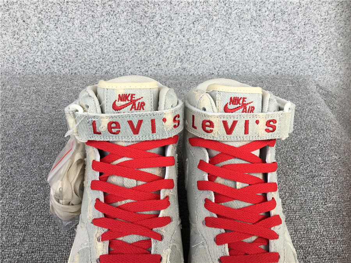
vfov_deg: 45.4
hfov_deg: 58.4
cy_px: 132
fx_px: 314
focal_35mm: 31
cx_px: 176
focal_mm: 3.3
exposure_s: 1/230
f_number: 2.4
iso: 25
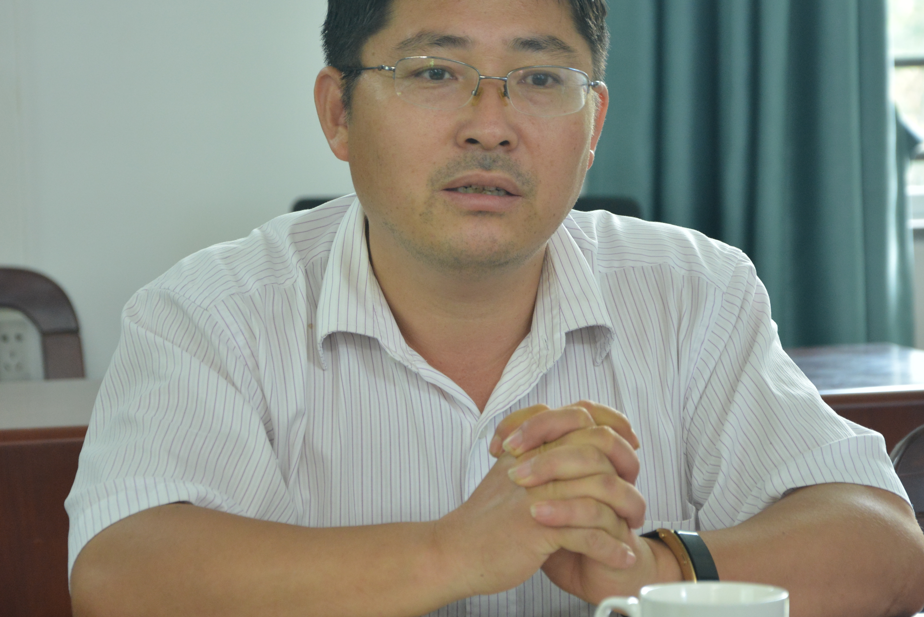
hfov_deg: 11.8
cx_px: 521
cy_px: 261
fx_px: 4467
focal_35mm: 174
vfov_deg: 7.9
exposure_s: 1/13
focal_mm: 90
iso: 800
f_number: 5.6
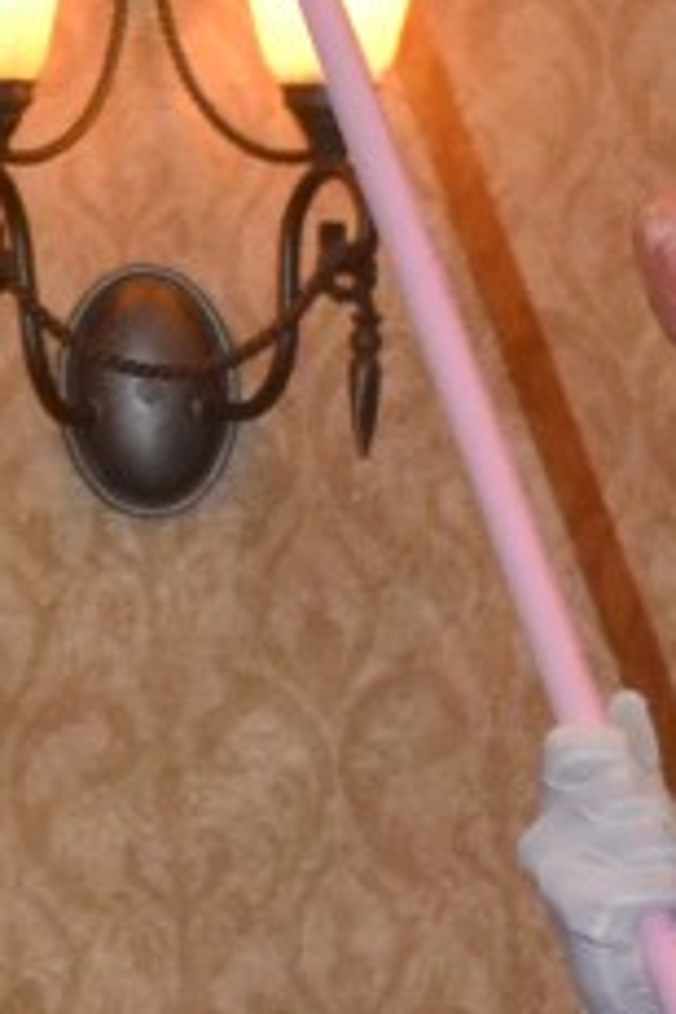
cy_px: 1940
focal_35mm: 284
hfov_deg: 4.8
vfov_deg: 7.0
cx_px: 1115
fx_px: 7999
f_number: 7.1
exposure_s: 1/60
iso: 3200
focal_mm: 38
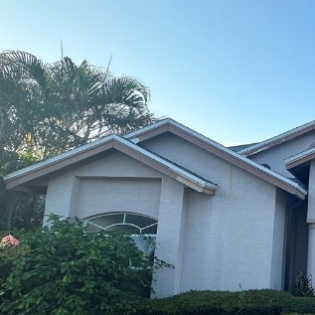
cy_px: 188
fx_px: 412
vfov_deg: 41.7
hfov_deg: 30.2
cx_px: 436
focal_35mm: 40
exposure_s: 1/629
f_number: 2.2
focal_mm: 2.22
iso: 40
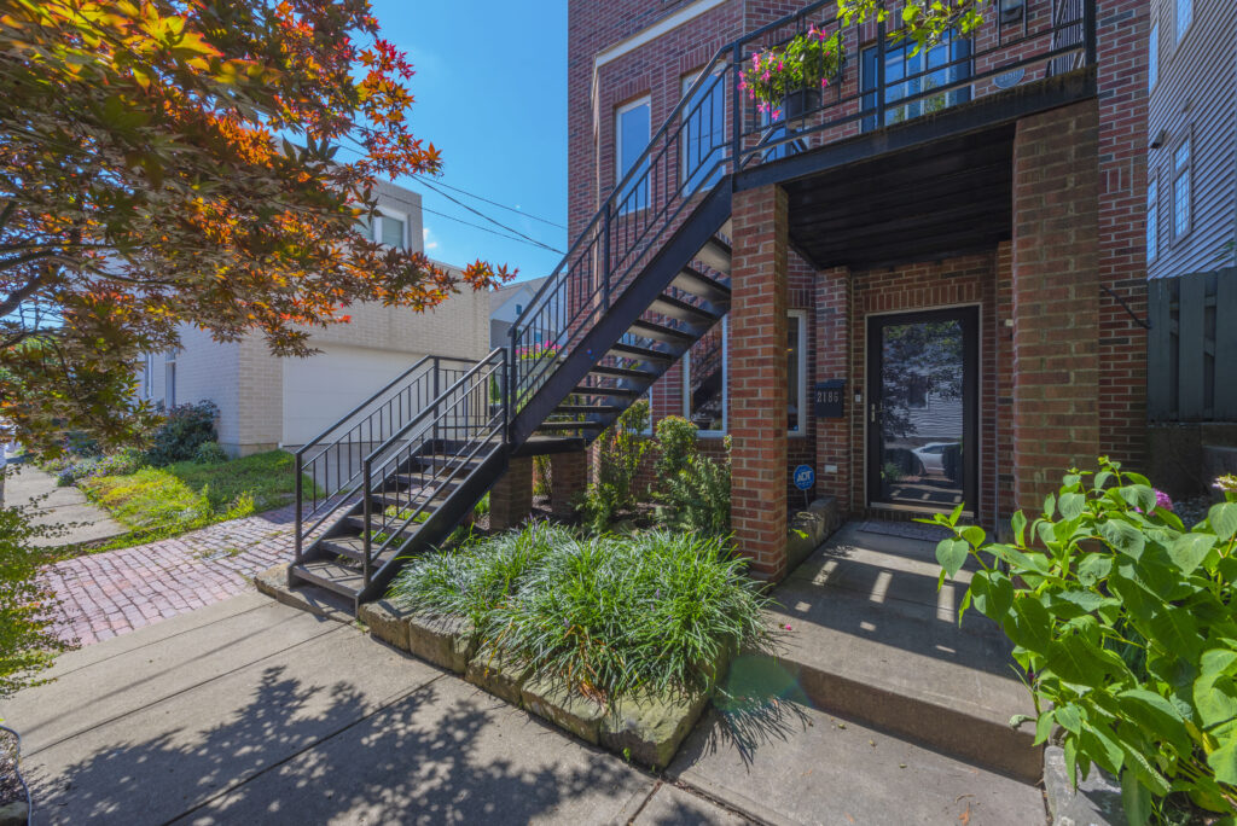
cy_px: 413
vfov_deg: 81.3
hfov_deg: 104.2
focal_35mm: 14
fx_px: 481
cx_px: 618
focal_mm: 14
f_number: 9
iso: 200
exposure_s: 1/125
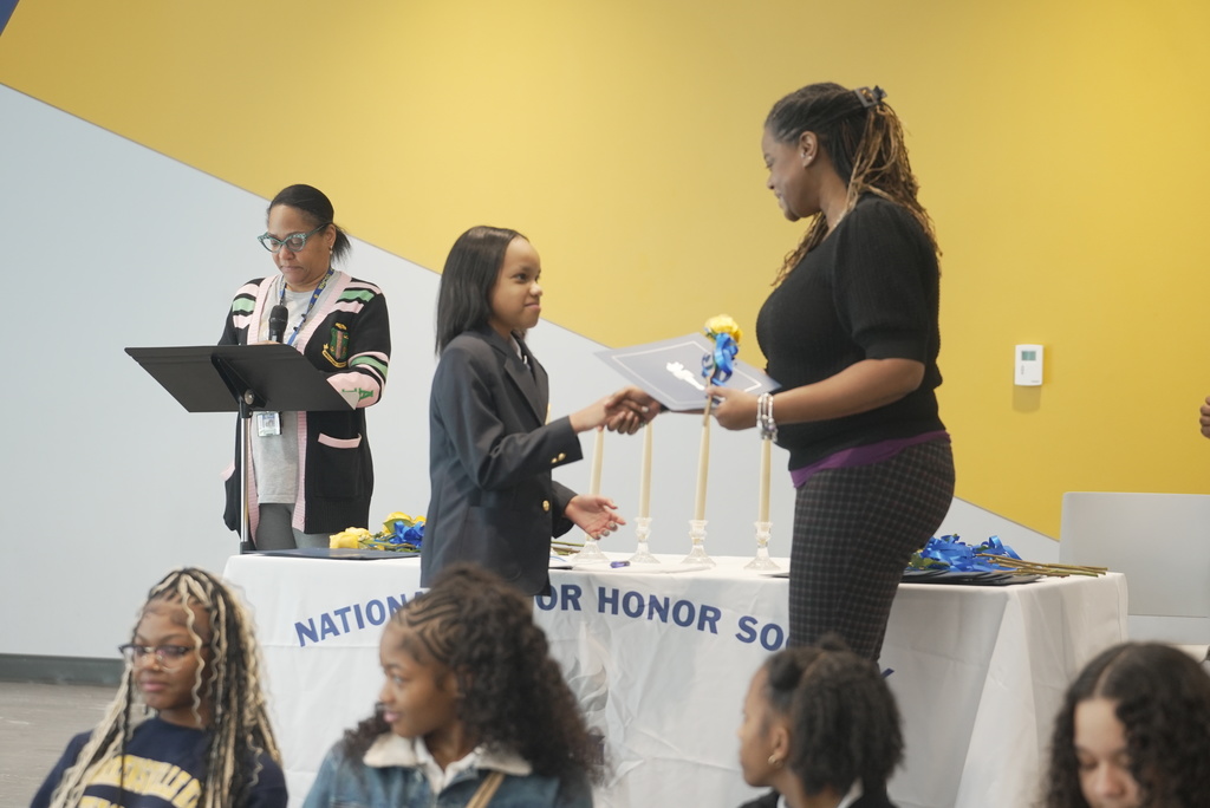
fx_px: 2959
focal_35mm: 88
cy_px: 404
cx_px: 605
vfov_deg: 15.6
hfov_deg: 23.1
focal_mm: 88
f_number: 3.5
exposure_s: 1/200
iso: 2500
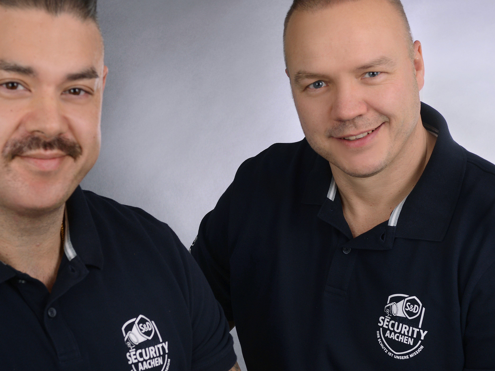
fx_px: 1258
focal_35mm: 88
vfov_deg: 16.8
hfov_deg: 22.2
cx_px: 191
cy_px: 165
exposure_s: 1/125
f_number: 9
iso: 400
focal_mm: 52
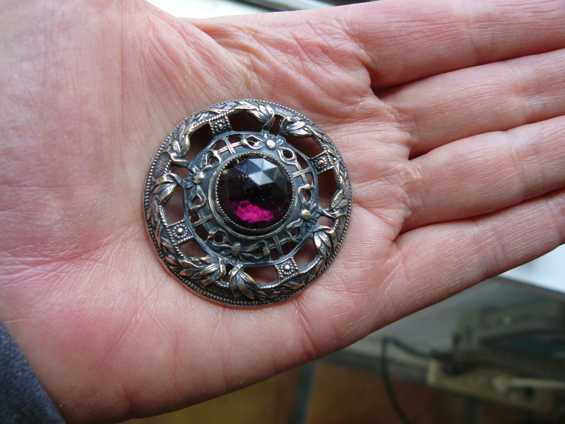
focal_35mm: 36
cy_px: 212
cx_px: 282
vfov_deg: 39.7
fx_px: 588
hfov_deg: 51.4
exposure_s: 1/50
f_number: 2.8
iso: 100
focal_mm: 6
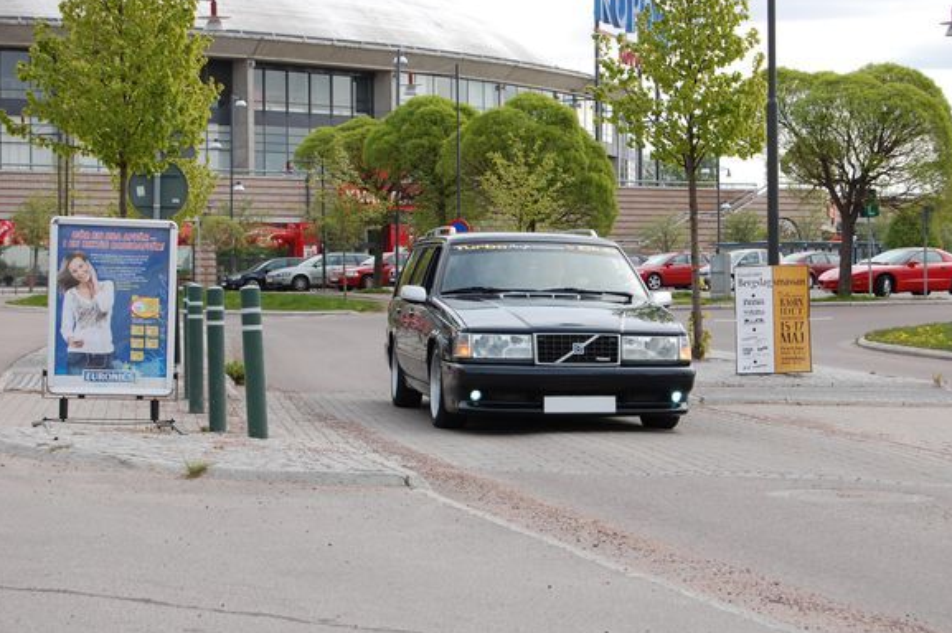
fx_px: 2420
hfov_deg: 22.3
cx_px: 520
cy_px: 330
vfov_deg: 14.9
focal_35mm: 92
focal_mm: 55
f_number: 8
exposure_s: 1/250
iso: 200
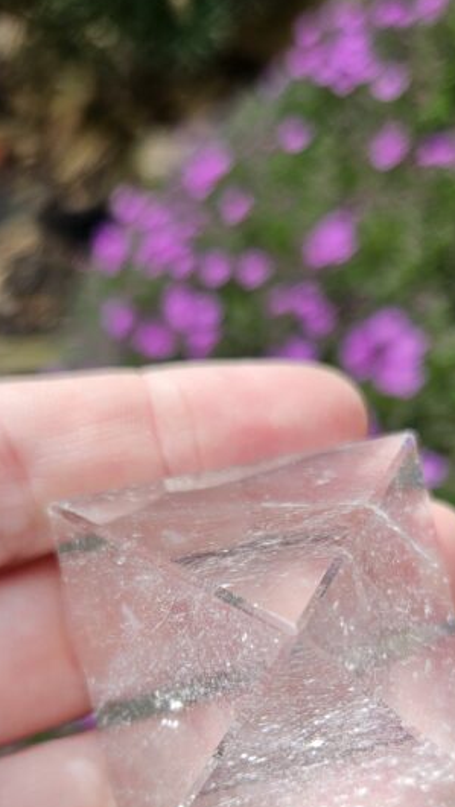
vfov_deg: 44.7
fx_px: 943
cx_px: 251
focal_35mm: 44
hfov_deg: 27.1
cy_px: 615
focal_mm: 5.4
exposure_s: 1/670
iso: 25
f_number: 1.8
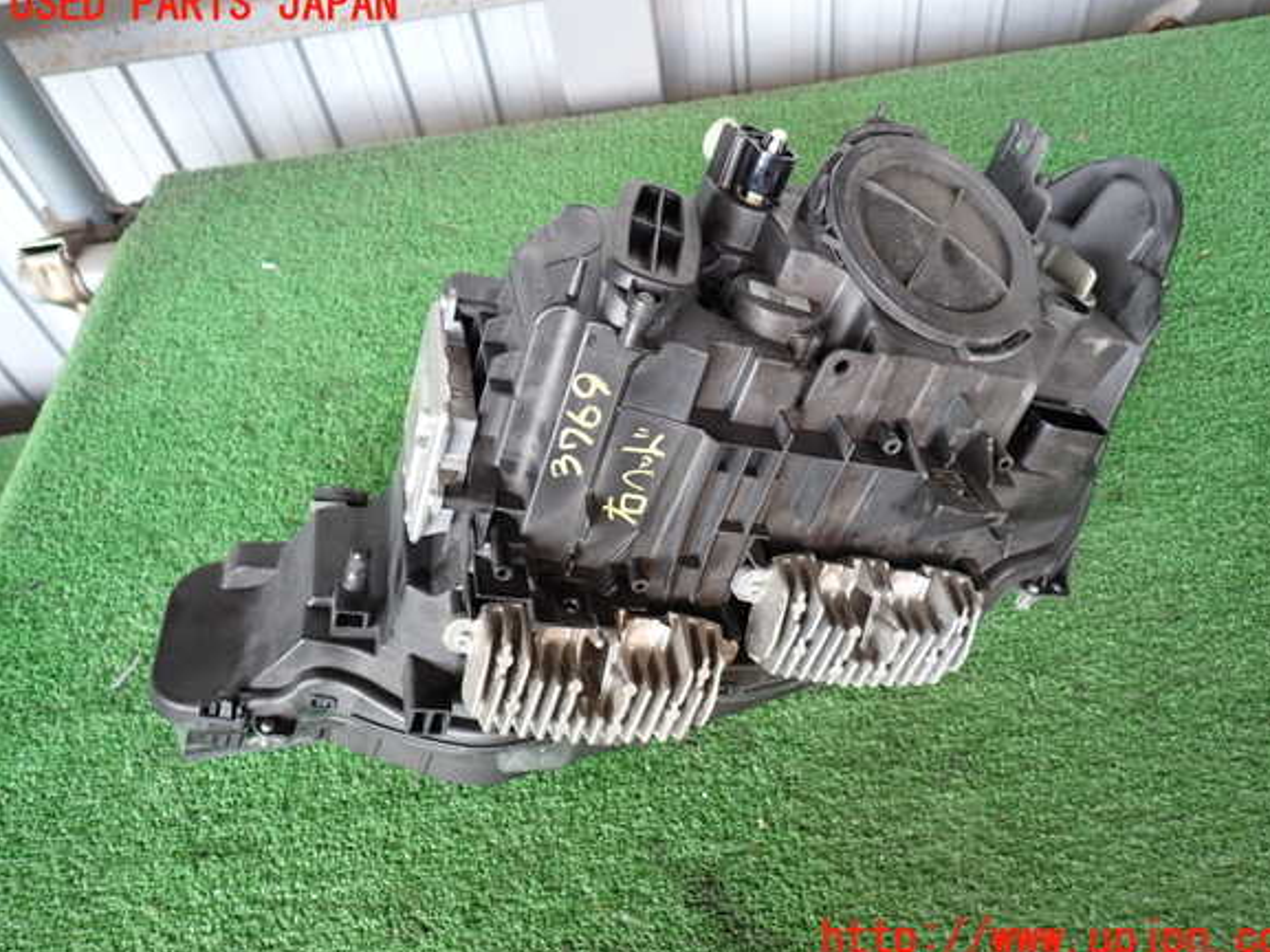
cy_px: 473
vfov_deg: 53.1
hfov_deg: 67.3
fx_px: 954
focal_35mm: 26
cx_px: 658
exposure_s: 1/60
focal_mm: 4.5
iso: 160
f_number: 2
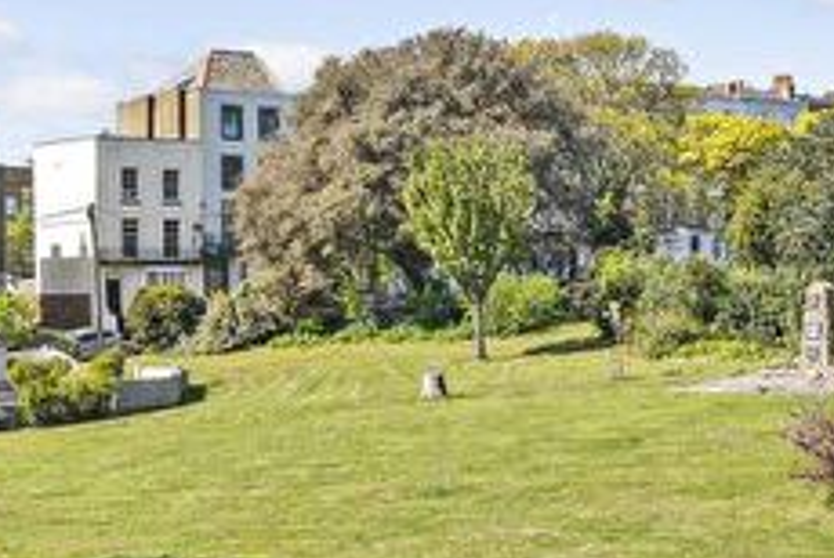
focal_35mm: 76
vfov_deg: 18.0
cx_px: 870
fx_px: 1763
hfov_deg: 25.1
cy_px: 284
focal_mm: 17
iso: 160
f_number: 8
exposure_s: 1/500
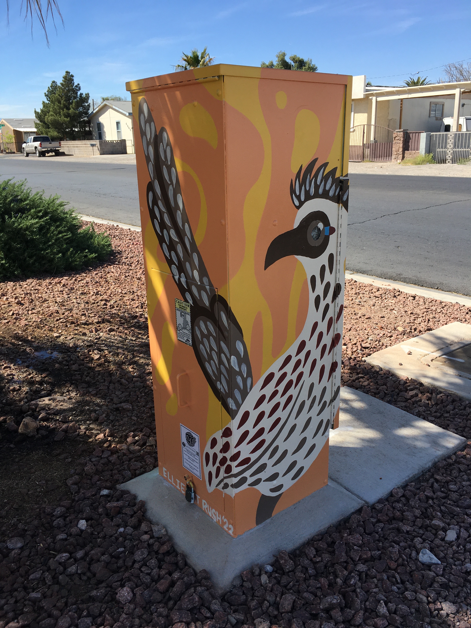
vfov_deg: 61.7
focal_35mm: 29
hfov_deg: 48.2
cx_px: 236
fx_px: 526
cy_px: 314
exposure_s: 1/1083
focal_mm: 4.15
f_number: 2.2
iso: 25
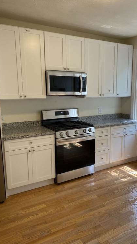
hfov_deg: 40.0
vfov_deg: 66.1
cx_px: 84
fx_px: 187
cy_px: 122
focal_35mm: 29
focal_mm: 4.25
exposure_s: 1/60
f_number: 1.8
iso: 64
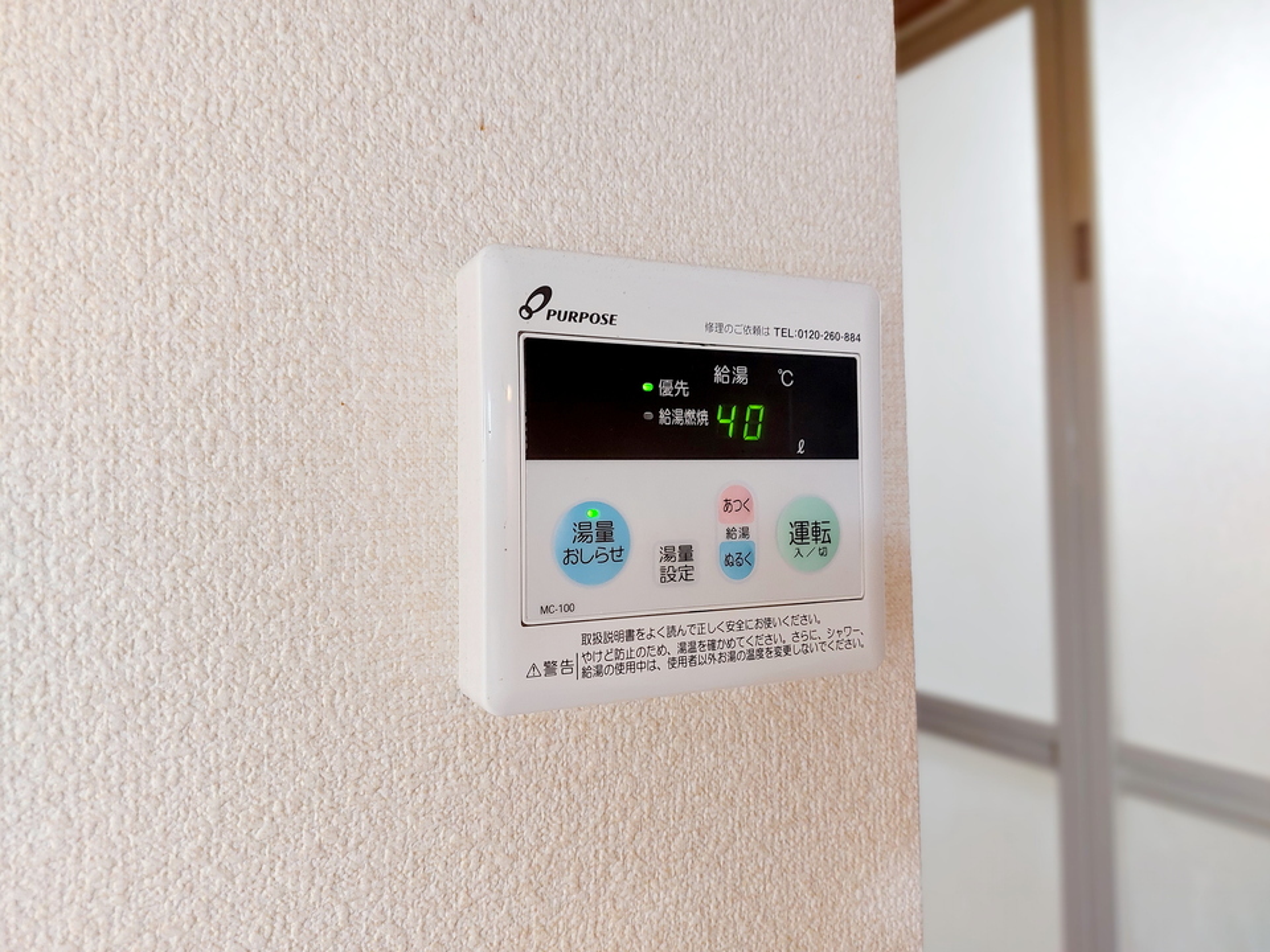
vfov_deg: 56.8
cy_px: 476
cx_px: 635
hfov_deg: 71.6
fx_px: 881
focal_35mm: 24
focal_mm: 5.23
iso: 200
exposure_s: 1/24
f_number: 1.8
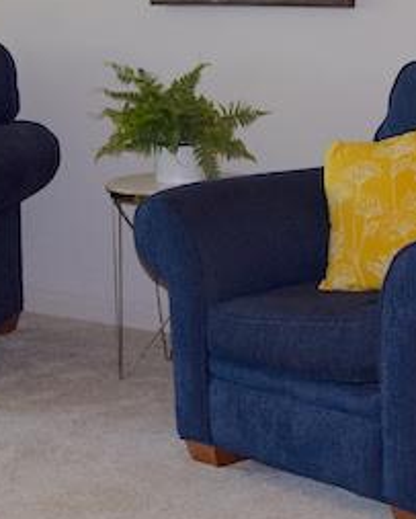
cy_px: 138
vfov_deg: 15.0
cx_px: 266
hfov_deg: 12.1
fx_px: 1966
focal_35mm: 128
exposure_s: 1/80
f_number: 4.5
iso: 800
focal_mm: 18
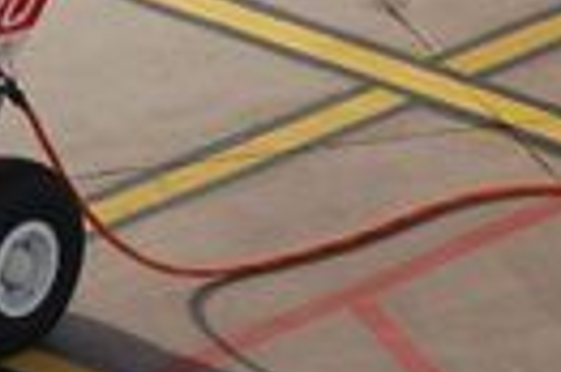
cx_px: -137
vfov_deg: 2.6
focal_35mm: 527
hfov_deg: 3.9
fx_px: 8202
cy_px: -342
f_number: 5.6
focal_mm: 90
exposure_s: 1/500
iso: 220
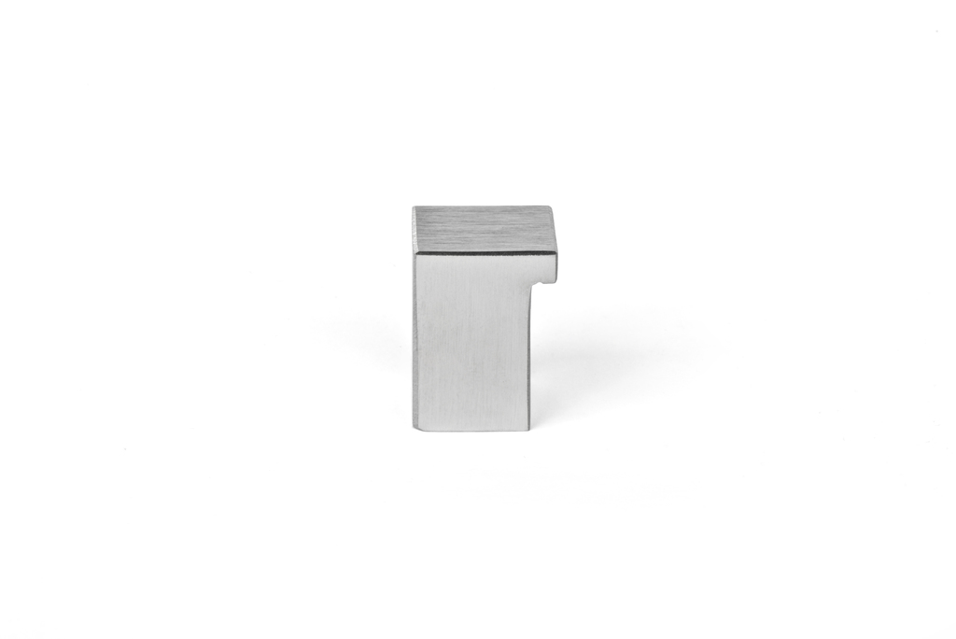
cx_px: 478
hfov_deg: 19.4
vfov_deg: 13.1
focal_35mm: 105
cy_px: 320
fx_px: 2790
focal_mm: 105
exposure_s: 1/125
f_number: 32
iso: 100
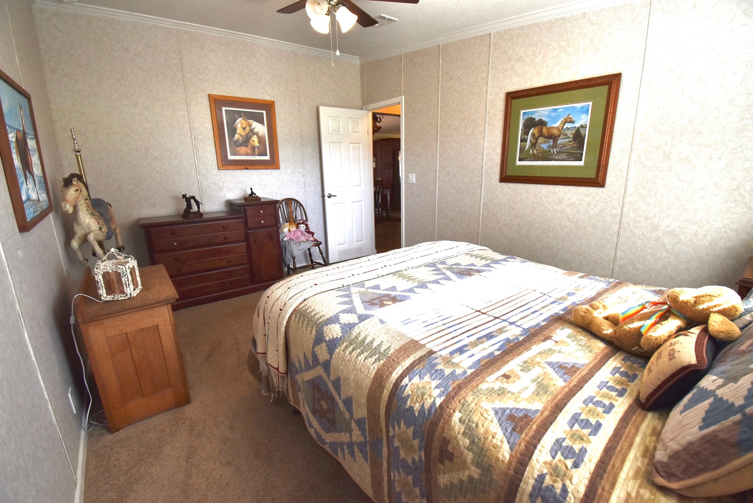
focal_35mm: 15
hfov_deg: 100.3
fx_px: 314
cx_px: 376
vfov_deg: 77.4
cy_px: 252
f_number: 7.1
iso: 400
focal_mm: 10
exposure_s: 1/200
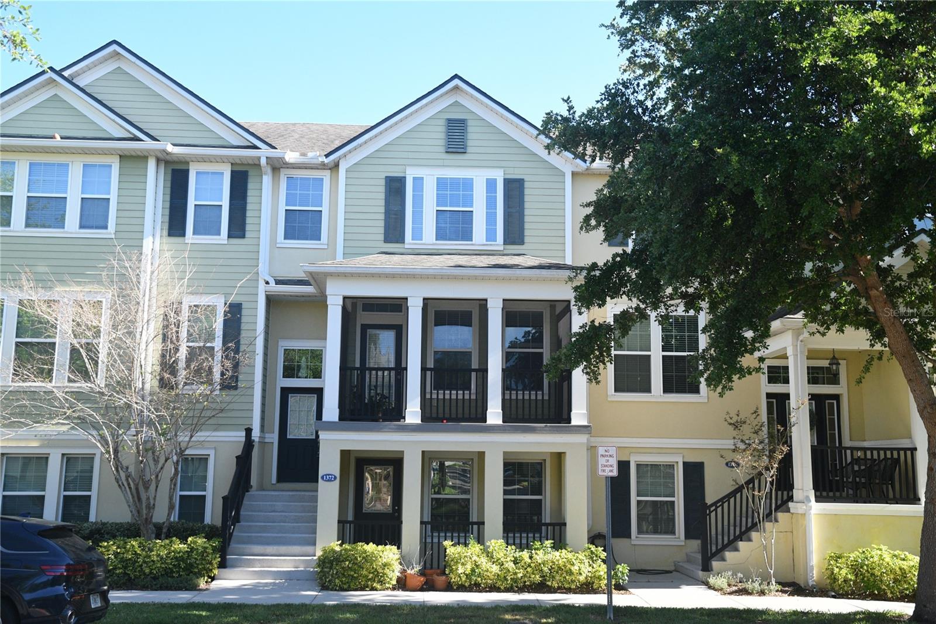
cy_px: 312
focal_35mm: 36
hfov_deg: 53.1
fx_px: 936
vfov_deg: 36.9
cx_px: 468
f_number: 5
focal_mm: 24
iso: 1000
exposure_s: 1/1250
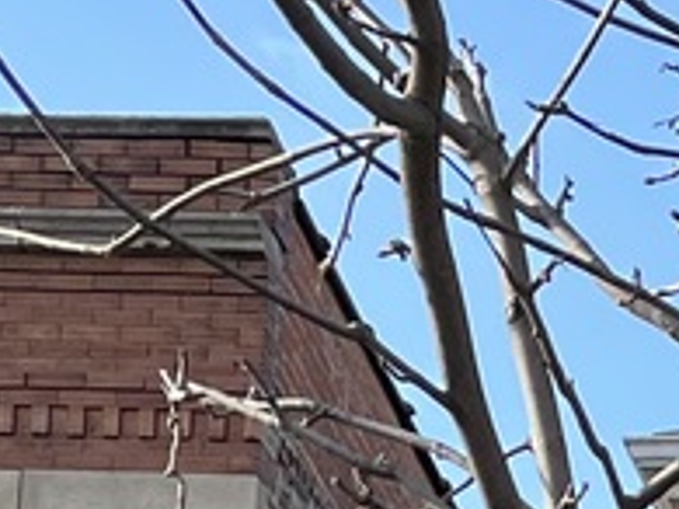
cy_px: 1569
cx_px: 1480
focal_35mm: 192
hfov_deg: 9.5
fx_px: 3764
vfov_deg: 6.9
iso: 50
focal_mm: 5.1
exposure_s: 1/676
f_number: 1.6
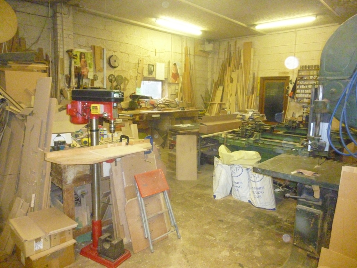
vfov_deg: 54.9
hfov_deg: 69.4
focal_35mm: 25
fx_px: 258
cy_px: 134
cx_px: 178
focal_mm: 4.5
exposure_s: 1/60
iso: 1000
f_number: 3.1
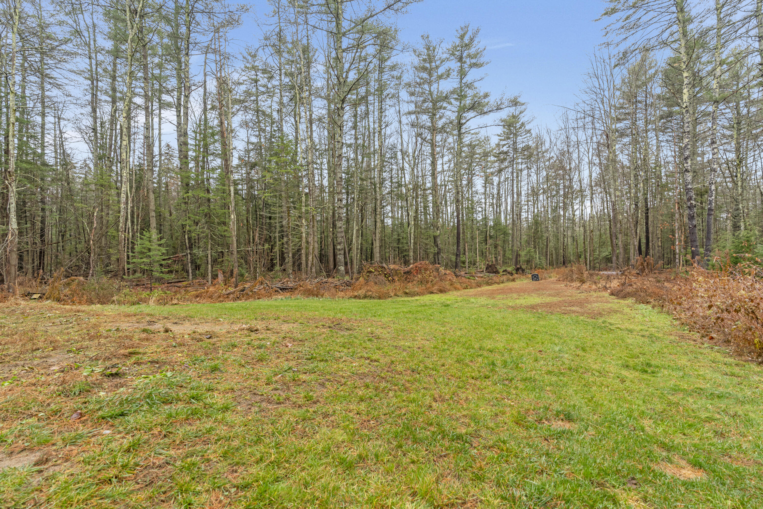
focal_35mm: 16
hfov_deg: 96.7
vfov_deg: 73.8
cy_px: 254
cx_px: 382
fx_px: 339
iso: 800
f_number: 6.7
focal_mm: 16
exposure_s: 1/200
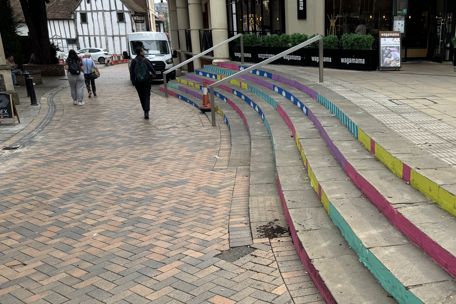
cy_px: 201
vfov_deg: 34.7
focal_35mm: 38
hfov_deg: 49.1
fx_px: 481
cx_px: 332
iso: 80
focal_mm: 6.76
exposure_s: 1/1215
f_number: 1.78
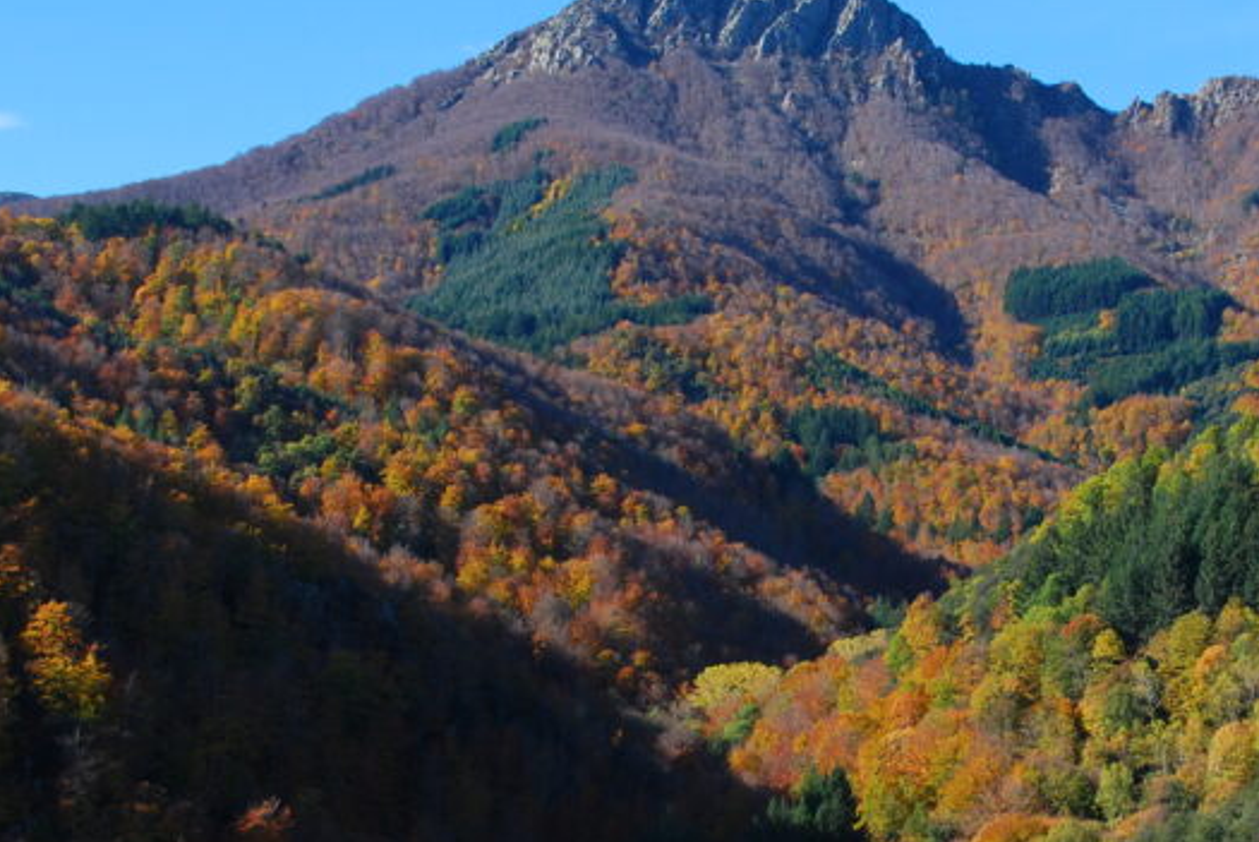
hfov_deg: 25.6
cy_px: 483
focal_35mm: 79
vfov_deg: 17.3
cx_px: 724
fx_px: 2764
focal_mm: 27
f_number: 8
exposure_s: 1/250
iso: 125
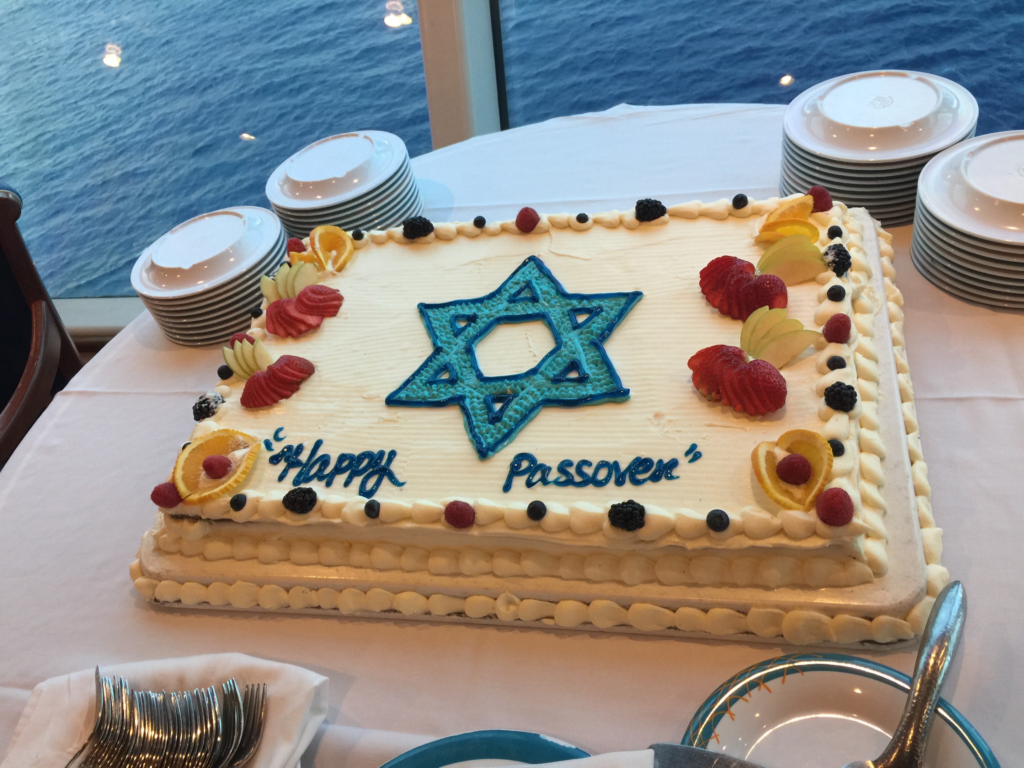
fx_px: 858
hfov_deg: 61.7
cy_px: 384
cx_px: 512
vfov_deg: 48.2
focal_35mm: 29
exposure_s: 1/15
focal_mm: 4.15
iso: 40
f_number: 2.2
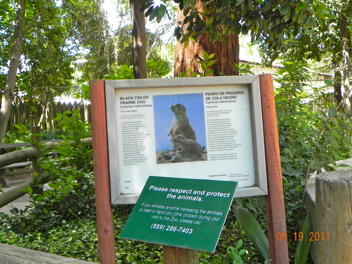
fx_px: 468
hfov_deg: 41.2
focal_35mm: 46
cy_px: 132
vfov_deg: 31.5
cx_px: 176
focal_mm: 8.2
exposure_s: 1/108
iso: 160
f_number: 3.5
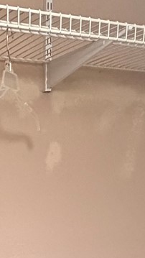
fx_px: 465
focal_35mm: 68
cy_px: 303
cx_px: 11
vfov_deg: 27.6
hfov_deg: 17.4
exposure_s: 1/60
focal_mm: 2.22
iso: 500
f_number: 2.2
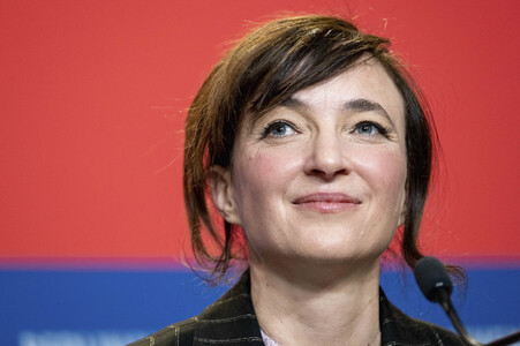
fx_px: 3031
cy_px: 173
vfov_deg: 6.5
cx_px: 260
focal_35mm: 210
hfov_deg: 9.8
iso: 2000
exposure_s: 1/210
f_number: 2.8
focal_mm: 140
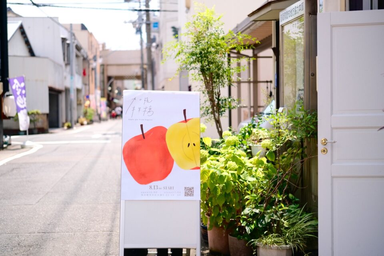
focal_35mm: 50
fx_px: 533
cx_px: 192
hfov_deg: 39.6
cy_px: 128
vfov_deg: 27.0
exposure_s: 1/6400
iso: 320
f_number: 1.4
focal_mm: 33
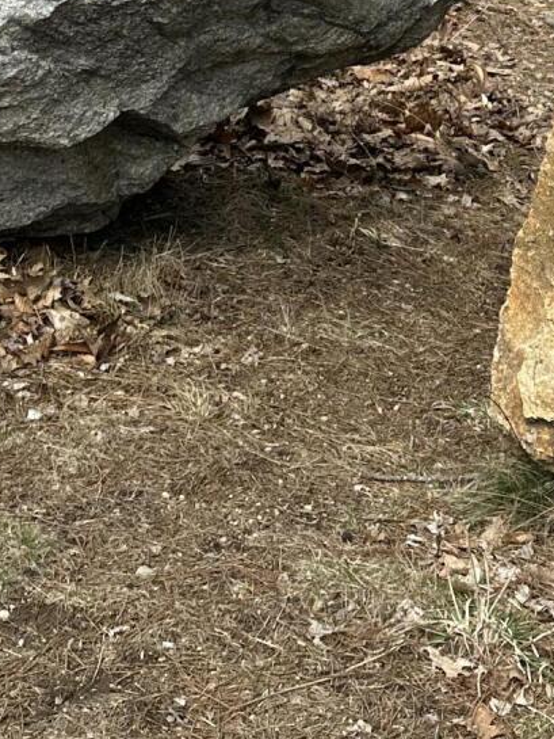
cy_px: -354
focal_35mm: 88
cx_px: 366
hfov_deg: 16.8
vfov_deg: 19.5
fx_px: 1877
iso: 80
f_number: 1.78
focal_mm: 6.86
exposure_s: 1/3058
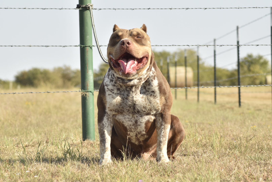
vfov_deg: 8.7
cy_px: 91
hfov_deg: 13.0
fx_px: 1190
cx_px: 136
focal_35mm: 158
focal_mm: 105
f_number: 8
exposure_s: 1/160
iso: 100
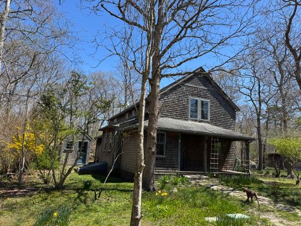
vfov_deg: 56.8
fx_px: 209
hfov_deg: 71.6
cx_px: 150
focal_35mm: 24
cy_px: 113
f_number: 1.78
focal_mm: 6.76
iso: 80
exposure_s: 1/2415
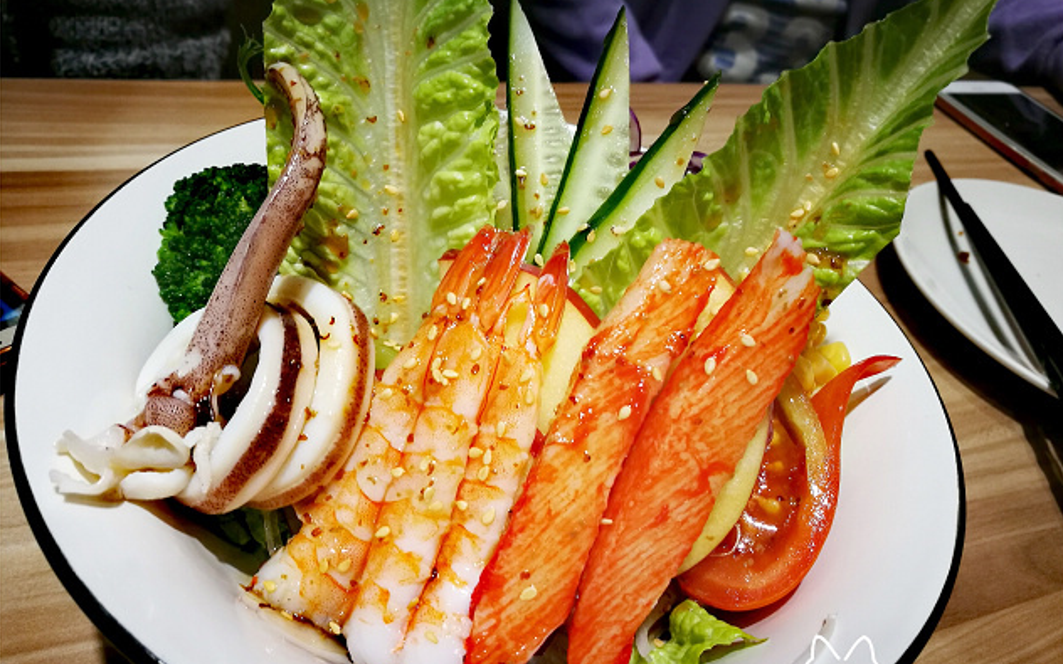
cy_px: 327
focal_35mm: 29
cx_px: 533
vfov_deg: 43.1
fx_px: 840
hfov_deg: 64.6
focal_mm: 4.5
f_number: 2.2
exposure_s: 1/33.3
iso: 160
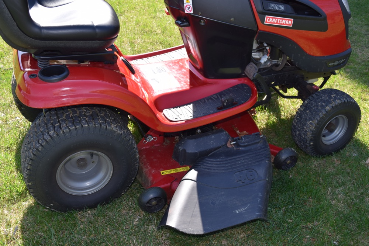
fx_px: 415
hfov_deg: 47.9
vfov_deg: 33.0
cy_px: 123
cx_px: 184
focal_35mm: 40
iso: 100
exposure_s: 1/125
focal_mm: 27
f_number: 5.6
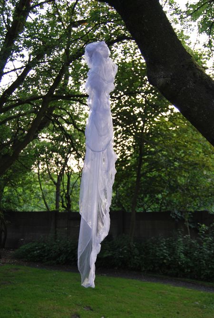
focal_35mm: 39
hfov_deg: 34.4
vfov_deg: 49.5
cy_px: 159
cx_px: 107
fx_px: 346
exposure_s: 1/60
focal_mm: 26
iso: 200
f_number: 4.2
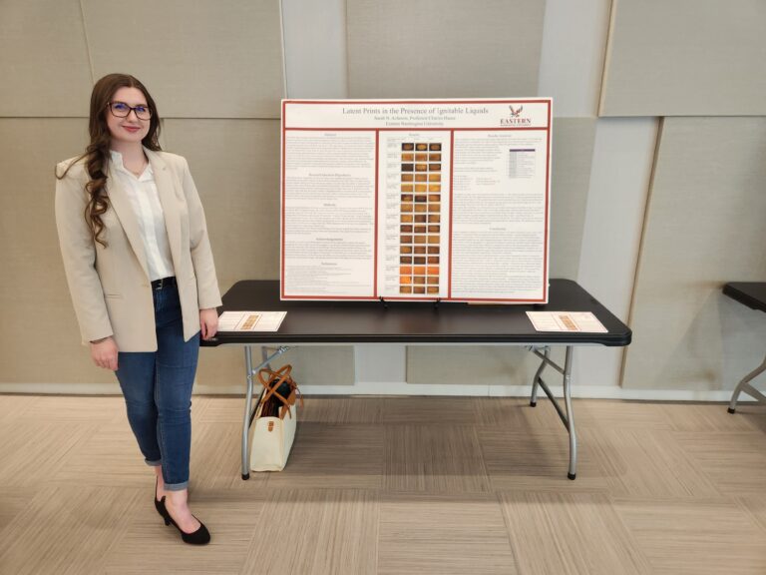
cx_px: 383
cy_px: 288
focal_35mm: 23
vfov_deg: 58.9
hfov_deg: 73.9
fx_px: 509
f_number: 1.8
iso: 160
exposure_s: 1/120
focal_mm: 5.4
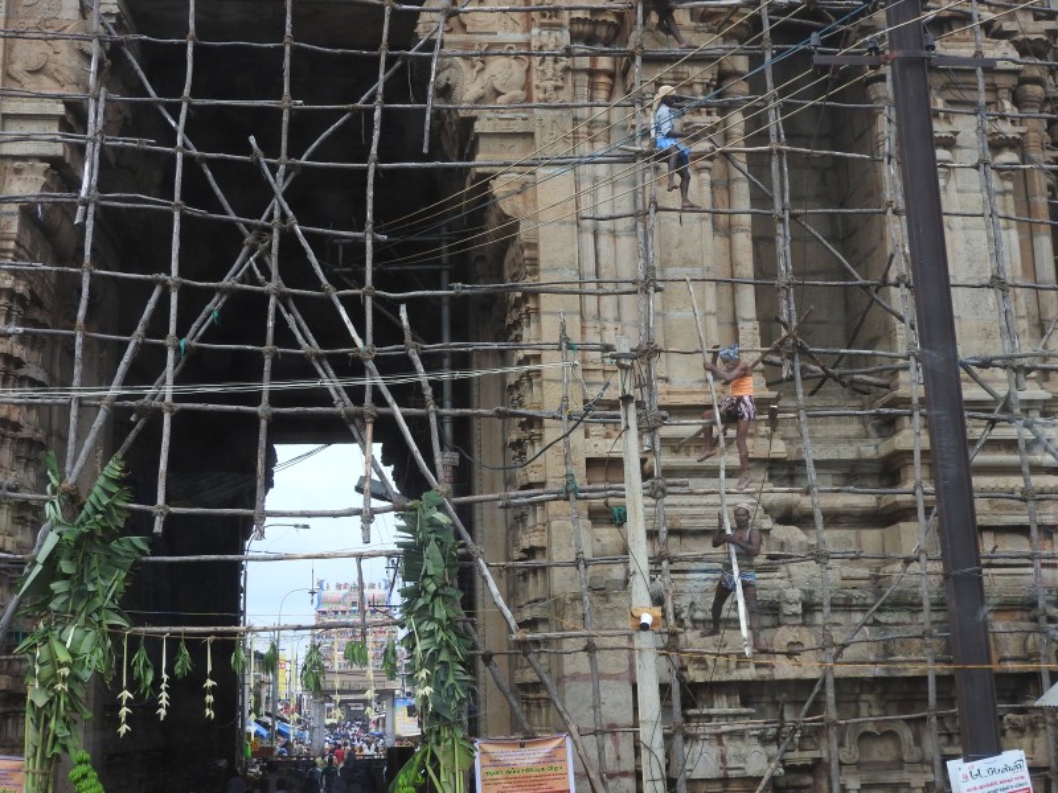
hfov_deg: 38.2
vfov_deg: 29.1
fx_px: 1528
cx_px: 529
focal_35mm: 50
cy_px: 396
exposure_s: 1/250
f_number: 4
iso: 100
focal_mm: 9
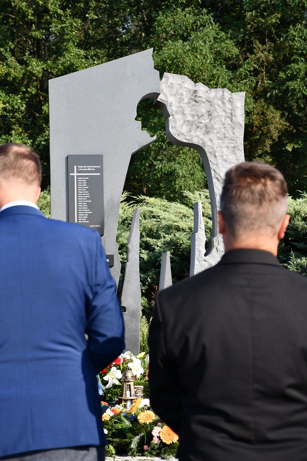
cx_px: 154
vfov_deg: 18.3
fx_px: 1433
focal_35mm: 112
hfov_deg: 12.2
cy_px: 230
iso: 100
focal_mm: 75
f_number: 6.3
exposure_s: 1/250
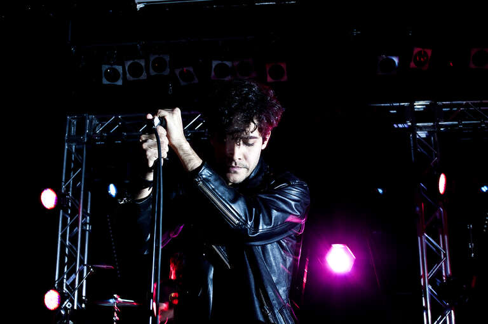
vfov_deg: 31.8
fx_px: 569
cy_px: 162
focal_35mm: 42
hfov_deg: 46.5
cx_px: 244
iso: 800
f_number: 5.6
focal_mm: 28
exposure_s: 1/6
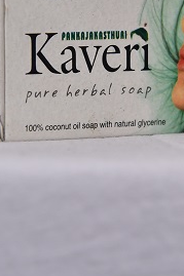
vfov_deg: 8.7
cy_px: 35
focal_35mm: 235
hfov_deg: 5.8
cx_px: 103
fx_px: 1804
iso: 1600
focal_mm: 120
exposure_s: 1/160
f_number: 5.6
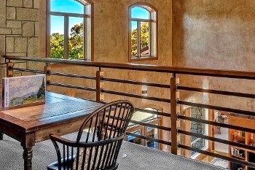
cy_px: 42
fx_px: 290
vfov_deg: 32.0
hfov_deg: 47.1
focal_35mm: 41
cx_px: 157
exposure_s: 1/15
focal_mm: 14
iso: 100
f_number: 8
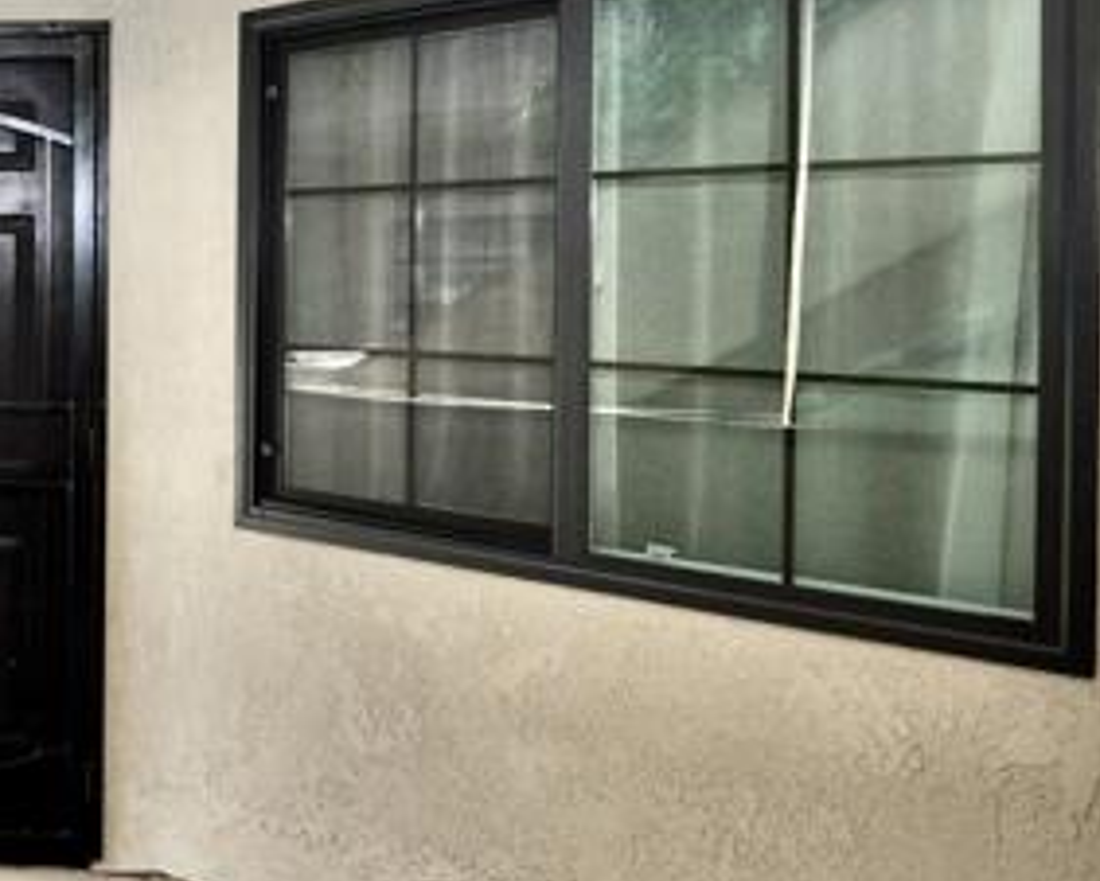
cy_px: 415
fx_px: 1142
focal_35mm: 35
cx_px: -78
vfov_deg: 42.2
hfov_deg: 42.0
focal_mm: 11
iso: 200
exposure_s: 1/160
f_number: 6.3
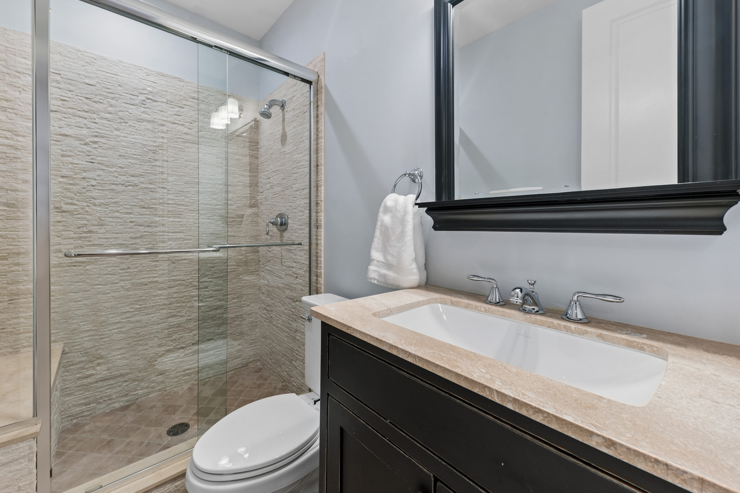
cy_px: 238
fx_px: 288
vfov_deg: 81.2
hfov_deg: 104.1
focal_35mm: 14
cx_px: 347
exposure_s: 1/20
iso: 200
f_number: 8
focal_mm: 12
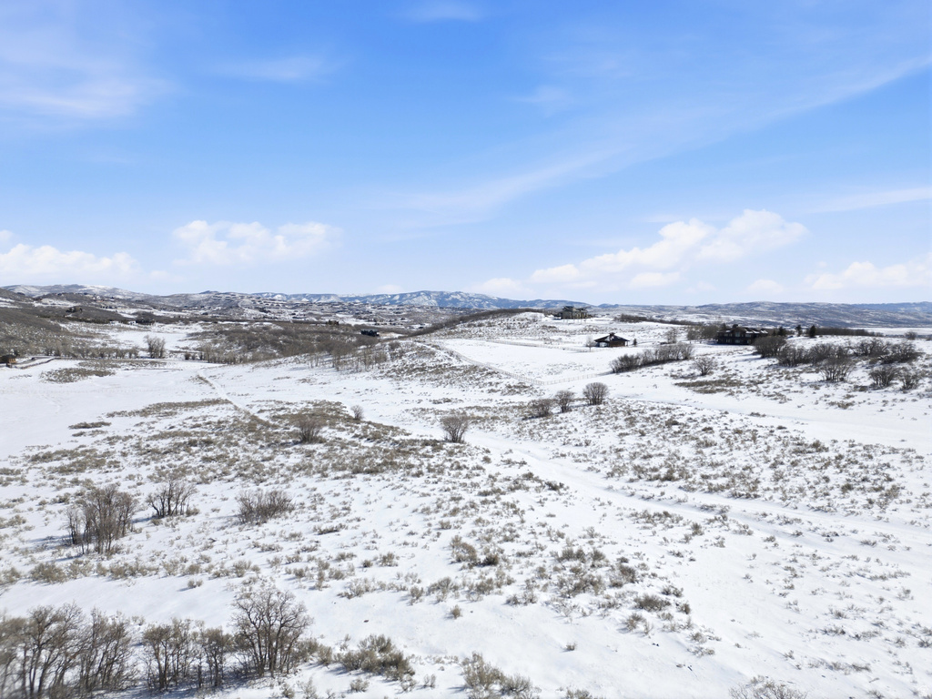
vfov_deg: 56.8
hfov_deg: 71.6
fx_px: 646
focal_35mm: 24
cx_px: 466
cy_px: 350
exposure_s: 1/8000
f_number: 1.7
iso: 120
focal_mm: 6.7
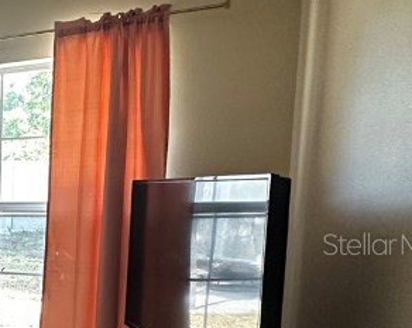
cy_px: 244
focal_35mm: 48
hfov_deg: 24.7
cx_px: -267
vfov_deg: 30.9
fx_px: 585
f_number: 2.2
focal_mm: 2.22
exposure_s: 1/98
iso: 320
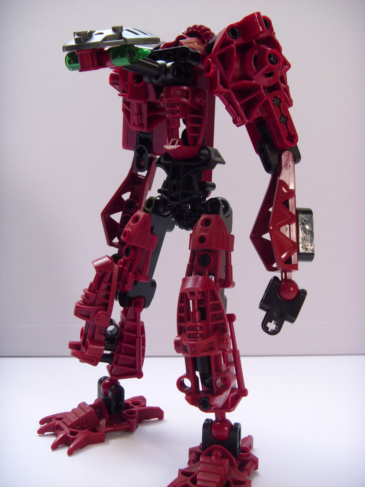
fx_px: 492
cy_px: 244
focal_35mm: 35
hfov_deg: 40.7
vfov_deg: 52.6
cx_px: 182
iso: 100
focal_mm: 7.28
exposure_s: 1/16
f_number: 3.6
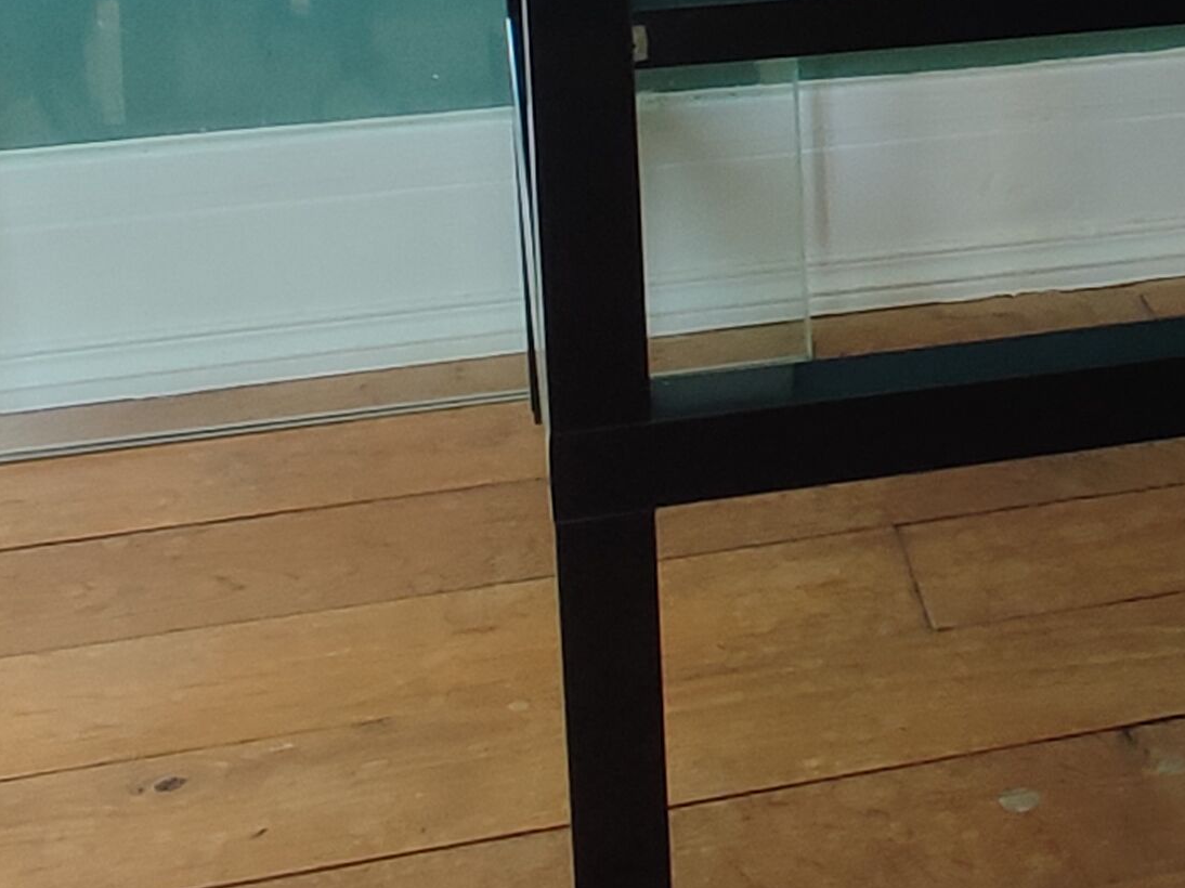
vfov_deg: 27.4
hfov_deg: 34.9
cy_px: -112
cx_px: 1254
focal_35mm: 48
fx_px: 1643
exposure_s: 1/100
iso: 69
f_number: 2.2
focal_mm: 1.65
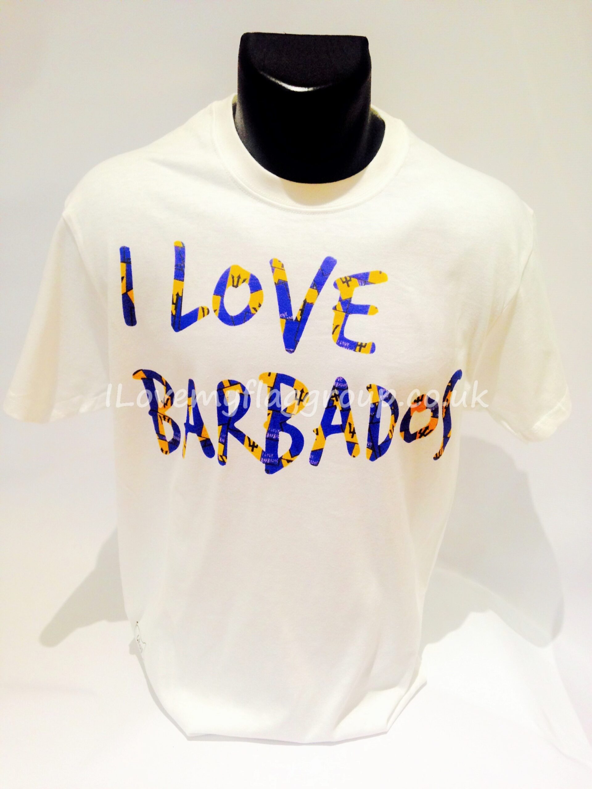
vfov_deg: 55.4
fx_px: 752
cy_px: 394
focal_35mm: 33
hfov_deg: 42.9
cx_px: 296
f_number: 2.4
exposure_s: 1/20
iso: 125
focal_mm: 4.12
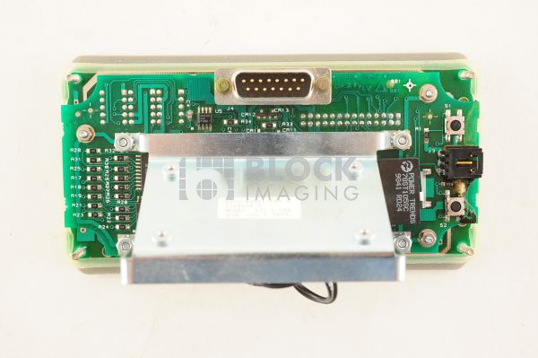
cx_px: 269
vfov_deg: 26.9
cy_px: 179
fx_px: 747
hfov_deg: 39.6
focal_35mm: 50
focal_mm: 50
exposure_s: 1/125
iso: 1600
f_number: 10
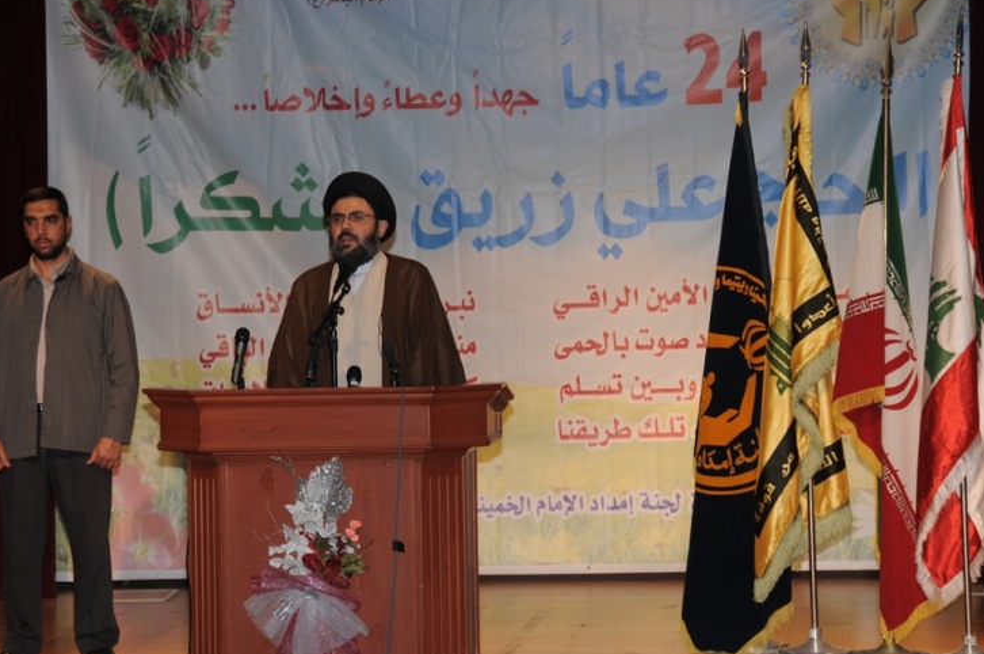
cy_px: 318
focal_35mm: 129
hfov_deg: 15.9
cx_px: 473
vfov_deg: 10.6
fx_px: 3521
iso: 200
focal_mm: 78
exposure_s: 1/60
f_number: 6.3
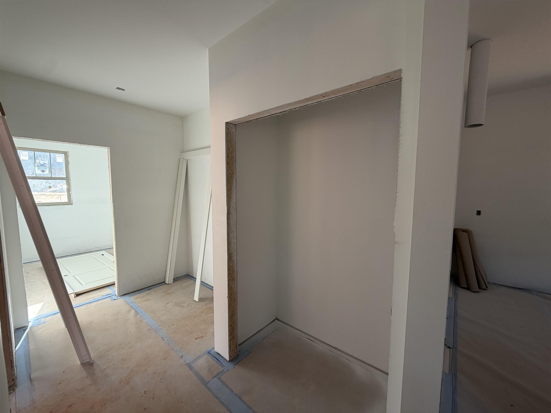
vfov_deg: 85.7
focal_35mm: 14
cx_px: 276
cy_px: 206
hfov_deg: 102.1
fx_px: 223
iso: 100
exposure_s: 1/121
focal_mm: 2.22
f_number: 2.2
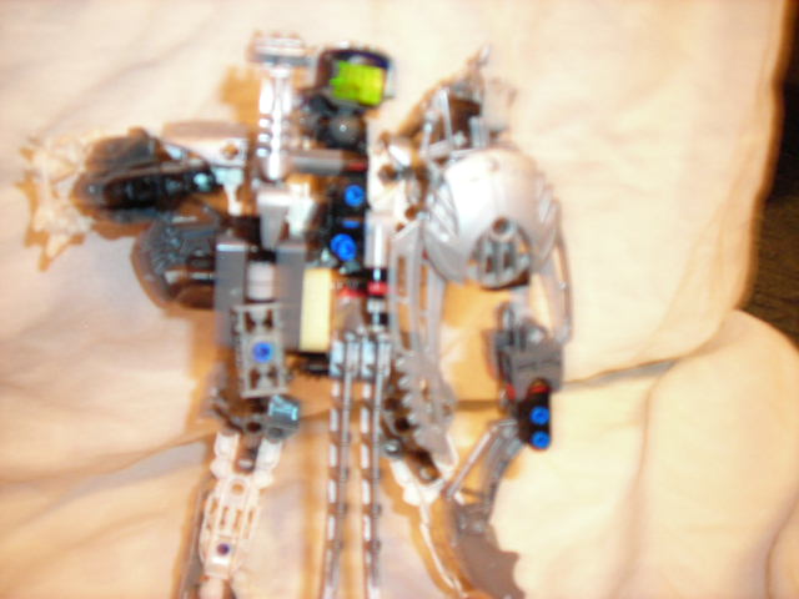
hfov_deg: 49.0
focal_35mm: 38
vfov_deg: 37.7
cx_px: 400
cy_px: 300
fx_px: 877
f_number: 3.2
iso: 200
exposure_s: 1/1.1
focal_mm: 6.3
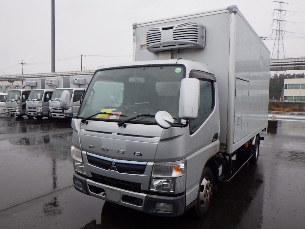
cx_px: 152
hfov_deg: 63.4
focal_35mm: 28
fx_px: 247
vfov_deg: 49.7
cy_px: 114
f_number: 3.5
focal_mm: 5
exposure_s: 1/160
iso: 250
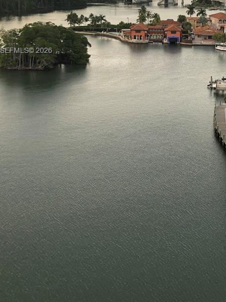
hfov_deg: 25.1
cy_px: 51
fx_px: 496
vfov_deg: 32.6
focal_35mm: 57
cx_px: 188
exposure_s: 1/151
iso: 20
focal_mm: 4
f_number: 1.8
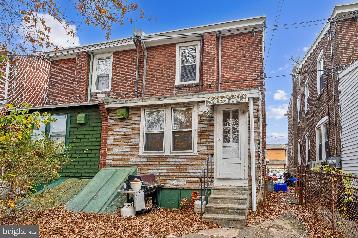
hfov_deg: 86.9
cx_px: 179
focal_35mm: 19
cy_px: 119
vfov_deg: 64.5
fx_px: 189
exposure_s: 1/40
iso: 640
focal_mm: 19
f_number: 11
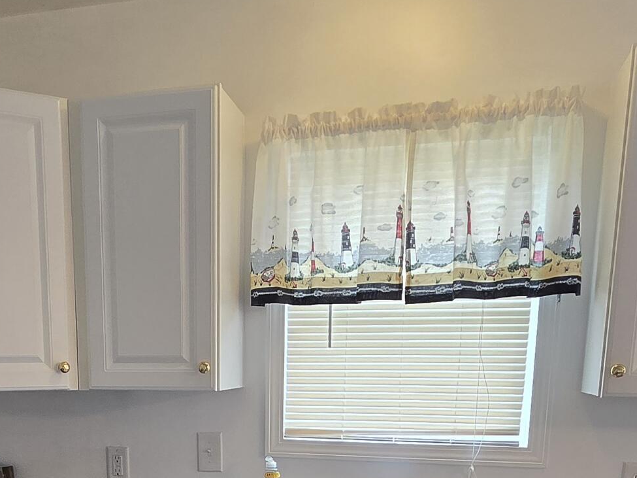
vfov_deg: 32.0
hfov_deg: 45.9
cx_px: 197
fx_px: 736
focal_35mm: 40
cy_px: 518
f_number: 2.2
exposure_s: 1/60
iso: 160
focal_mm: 2.2
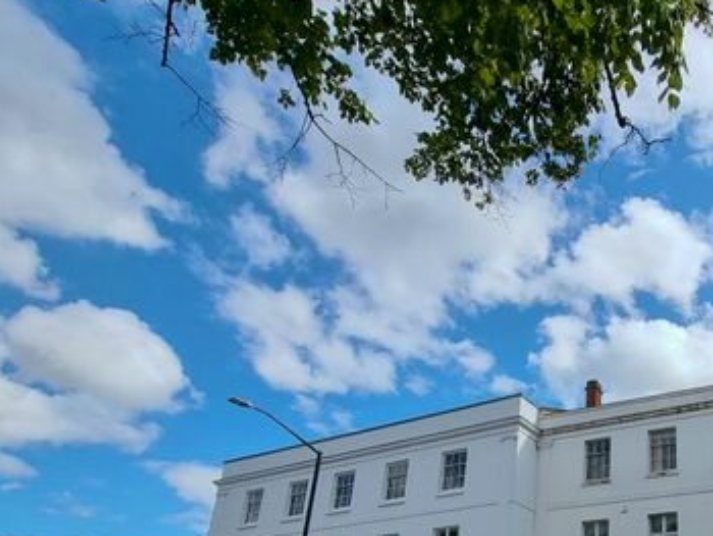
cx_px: 646
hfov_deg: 57.5
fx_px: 536
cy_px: 508
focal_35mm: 26
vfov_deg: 46.4
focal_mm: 2.2
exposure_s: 1/2680
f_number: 2.2
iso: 50
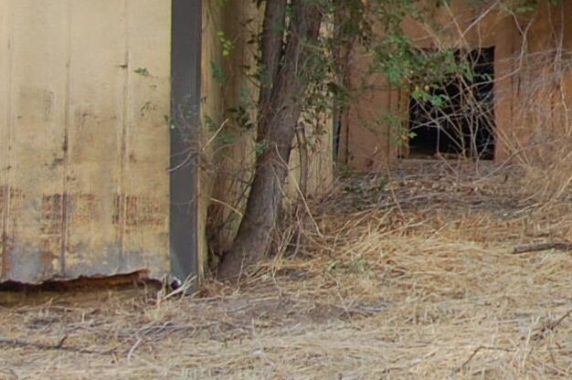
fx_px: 2968
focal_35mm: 187
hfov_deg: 9.8
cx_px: 1319
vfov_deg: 7.2
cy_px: -140
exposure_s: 1/160
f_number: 6.3
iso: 200
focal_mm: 26
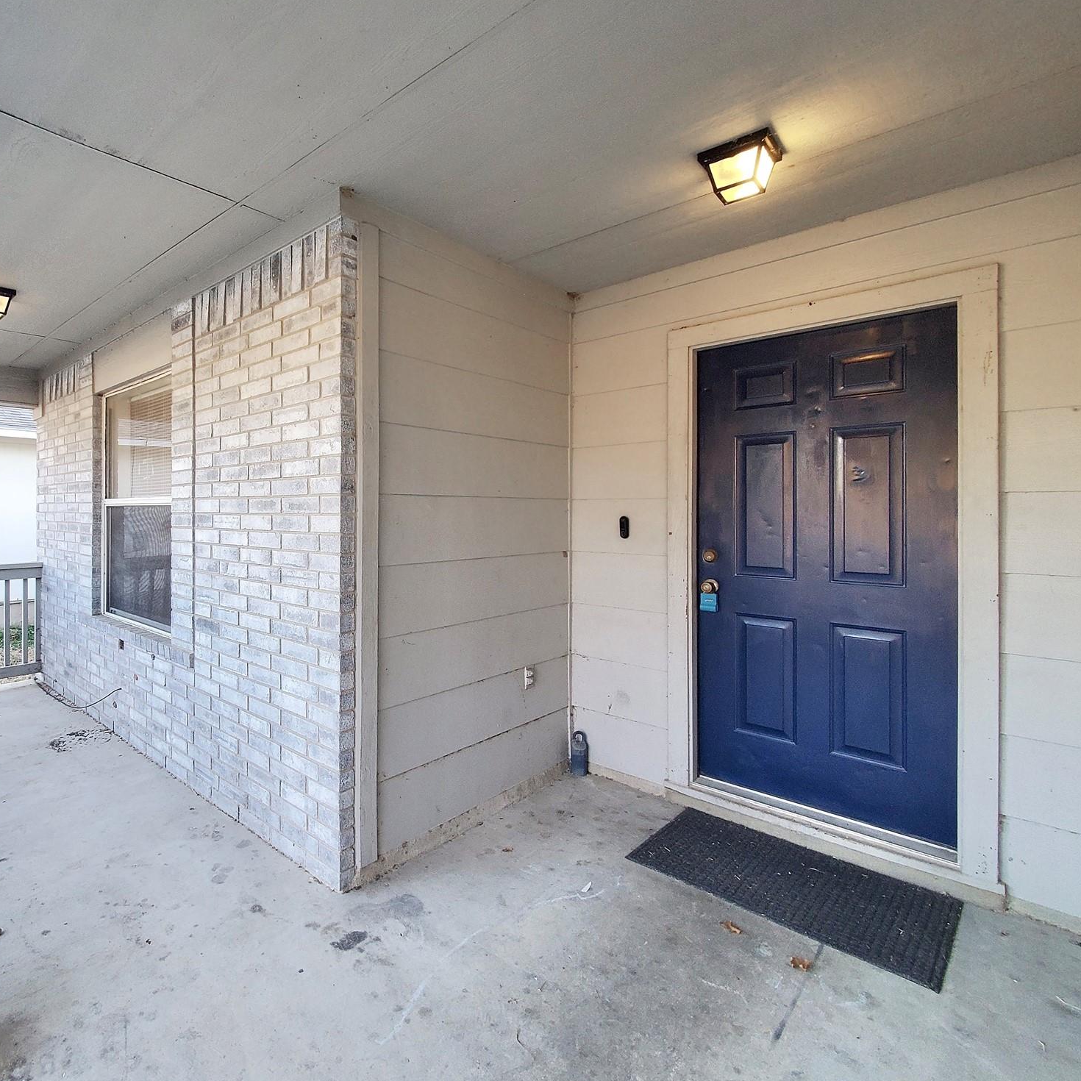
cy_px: 556
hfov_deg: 85.0
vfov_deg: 87.4
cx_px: 378
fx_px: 565
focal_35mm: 16
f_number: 2.2
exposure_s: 1/60
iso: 125
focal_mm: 1.8
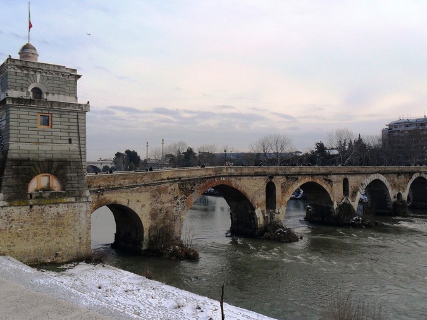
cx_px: 208
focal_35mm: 32
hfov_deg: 56.8
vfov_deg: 44.1
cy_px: 162
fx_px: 395
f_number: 8.9
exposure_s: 1/250
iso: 100
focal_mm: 4.9
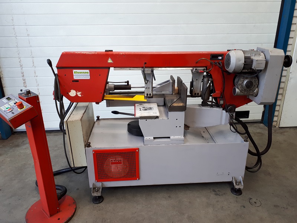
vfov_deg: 51.4
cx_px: 148
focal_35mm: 27
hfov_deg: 65.3
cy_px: 112
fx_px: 232
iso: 50
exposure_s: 1/100
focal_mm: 3.6
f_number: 1.9
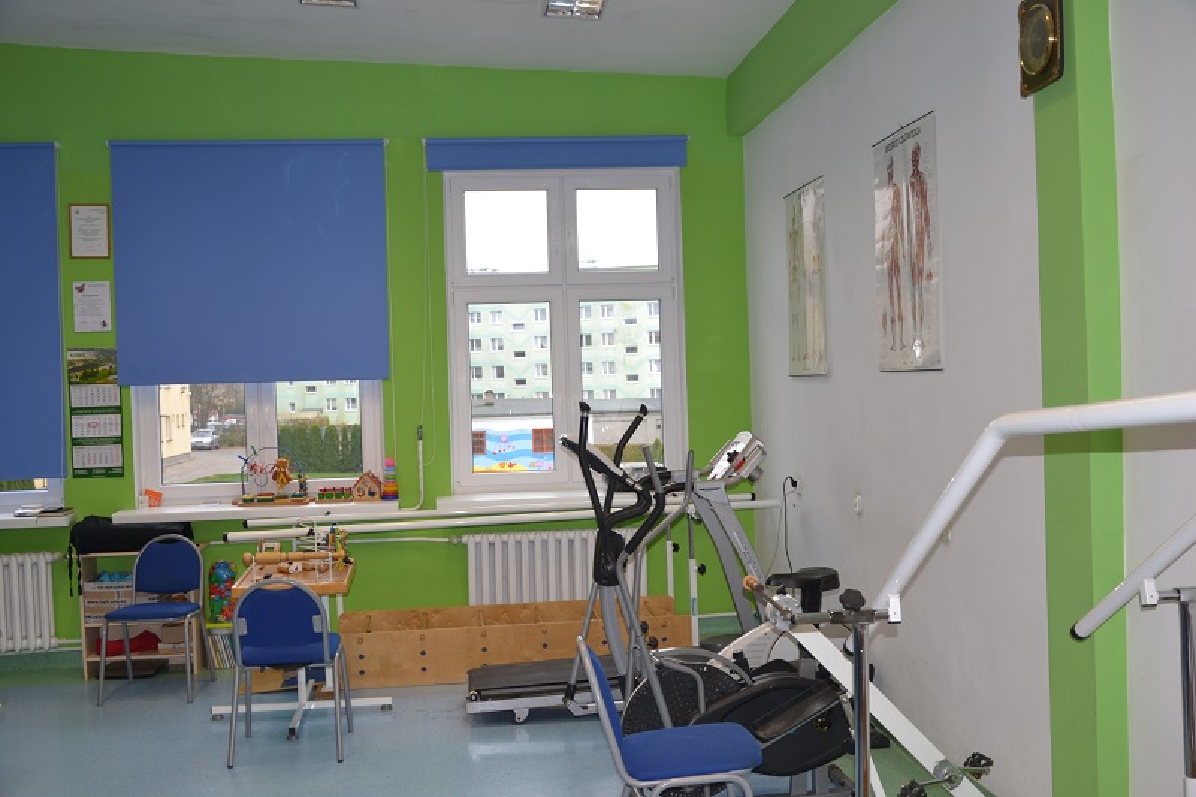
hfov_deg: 53.1
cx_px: 598
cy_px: 398
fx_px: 1196
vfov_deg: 36.9
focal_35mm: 36
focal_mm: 24
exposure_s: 1/30
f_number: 3.8
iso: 100
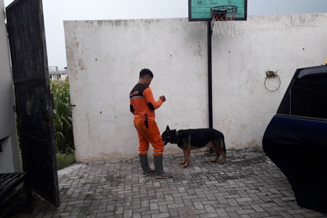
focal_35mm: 29
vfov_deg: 44.9
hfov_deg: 63.6
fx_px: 263
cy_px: 124
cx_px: 159
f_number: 1.9
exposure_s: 1/188
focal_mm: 3.6
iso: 40
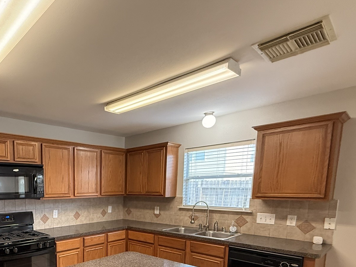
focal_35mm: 24
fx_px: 247
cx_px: 75
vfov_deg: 52.5
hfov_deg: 65.6
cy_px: 220
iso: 400
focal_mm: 2.22
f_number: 2.2
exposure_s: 1/120
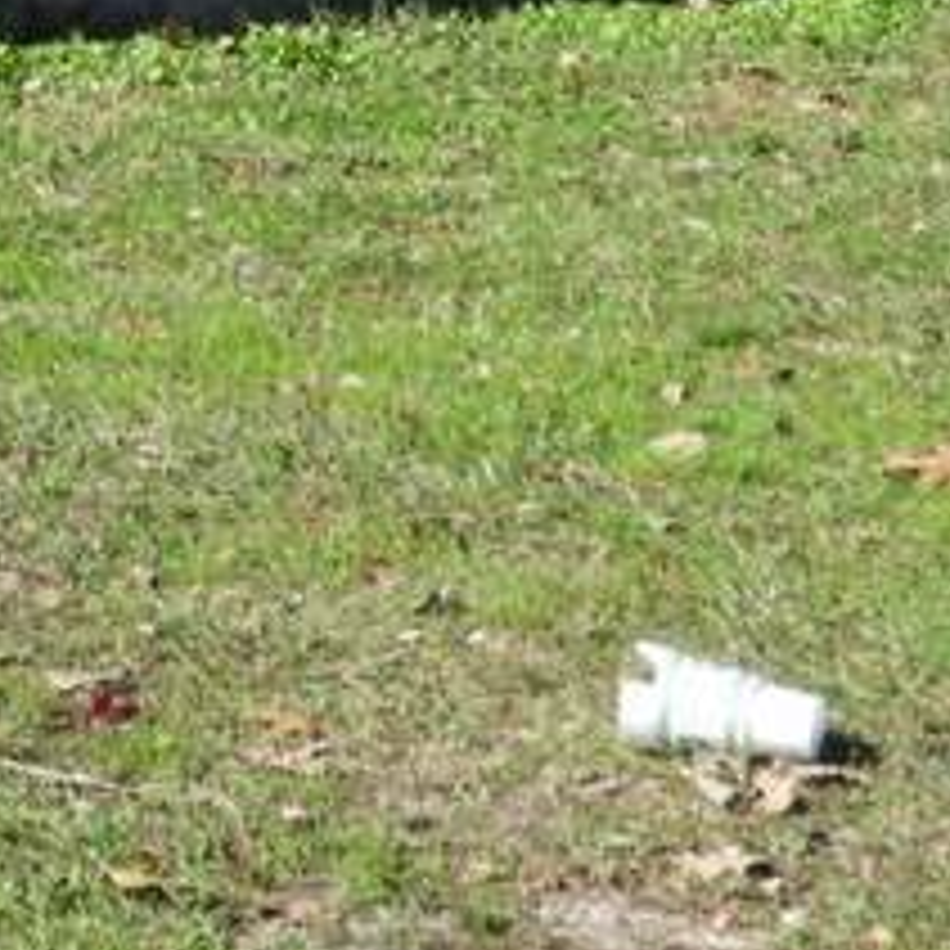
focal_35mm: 177
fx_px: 5496
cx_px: -630
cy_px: -1067
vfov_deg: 9.2
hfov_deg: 9.5
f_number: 3.6
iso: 100
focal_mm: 5.9
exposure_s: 1/640
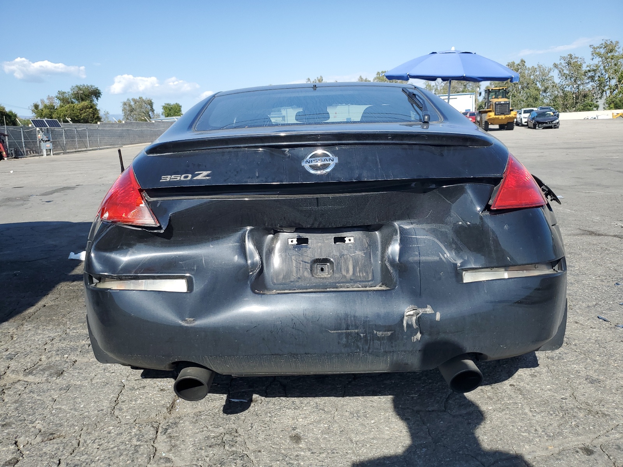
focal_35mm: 26
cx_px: 312
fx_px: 468
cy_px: 234
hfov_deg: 67.3
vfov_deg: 53.1
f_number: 1.5
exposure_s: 1/2000
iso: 50
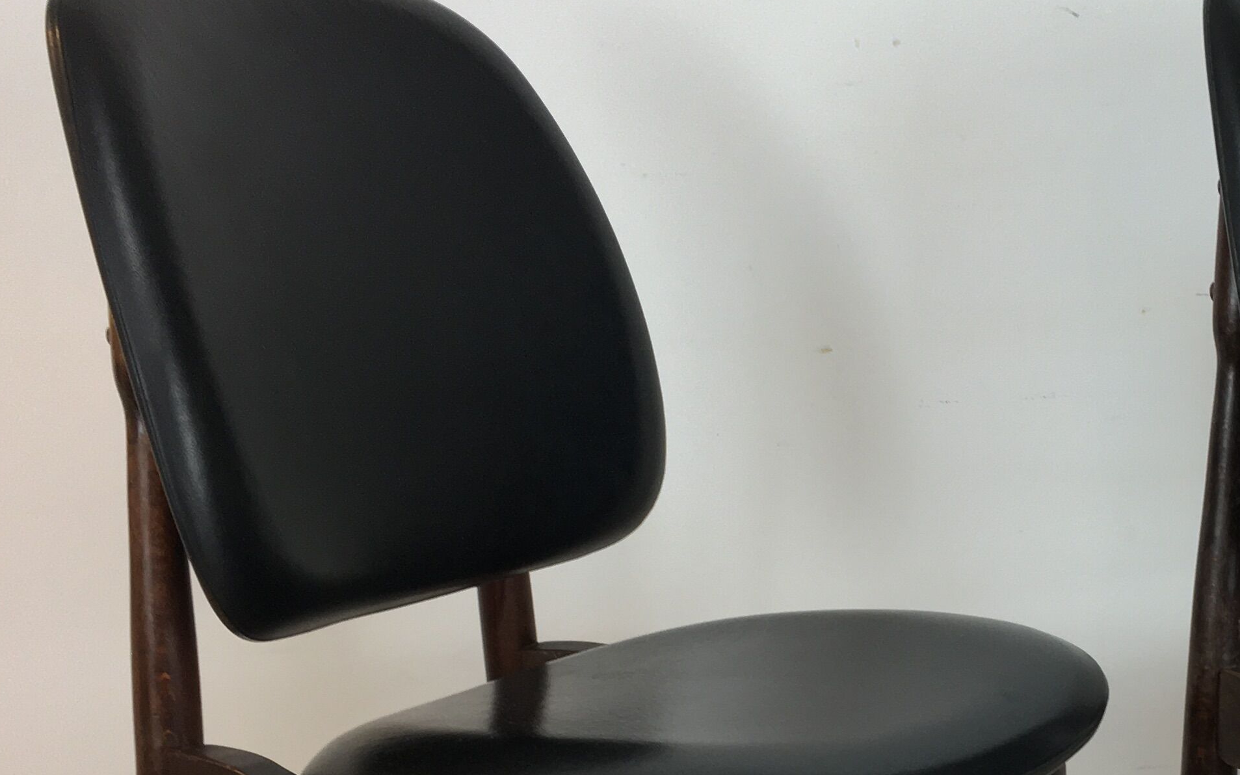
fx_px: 2197
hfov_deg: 30.3
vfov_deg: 19.5
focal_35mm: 65
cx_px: 1097
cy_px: 750
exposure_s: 1/33
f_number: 2.2
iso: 40
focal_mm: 4.15
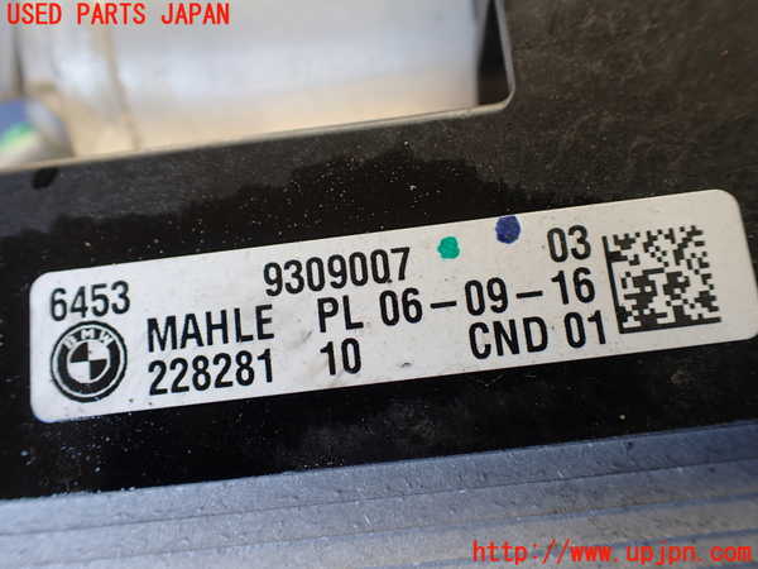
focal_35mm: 30
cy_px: 284
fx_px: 657
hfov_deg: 60.0
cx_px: 379
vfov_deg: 46.8
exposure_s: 1/160
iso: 100
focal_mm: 5.4
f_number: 2.3
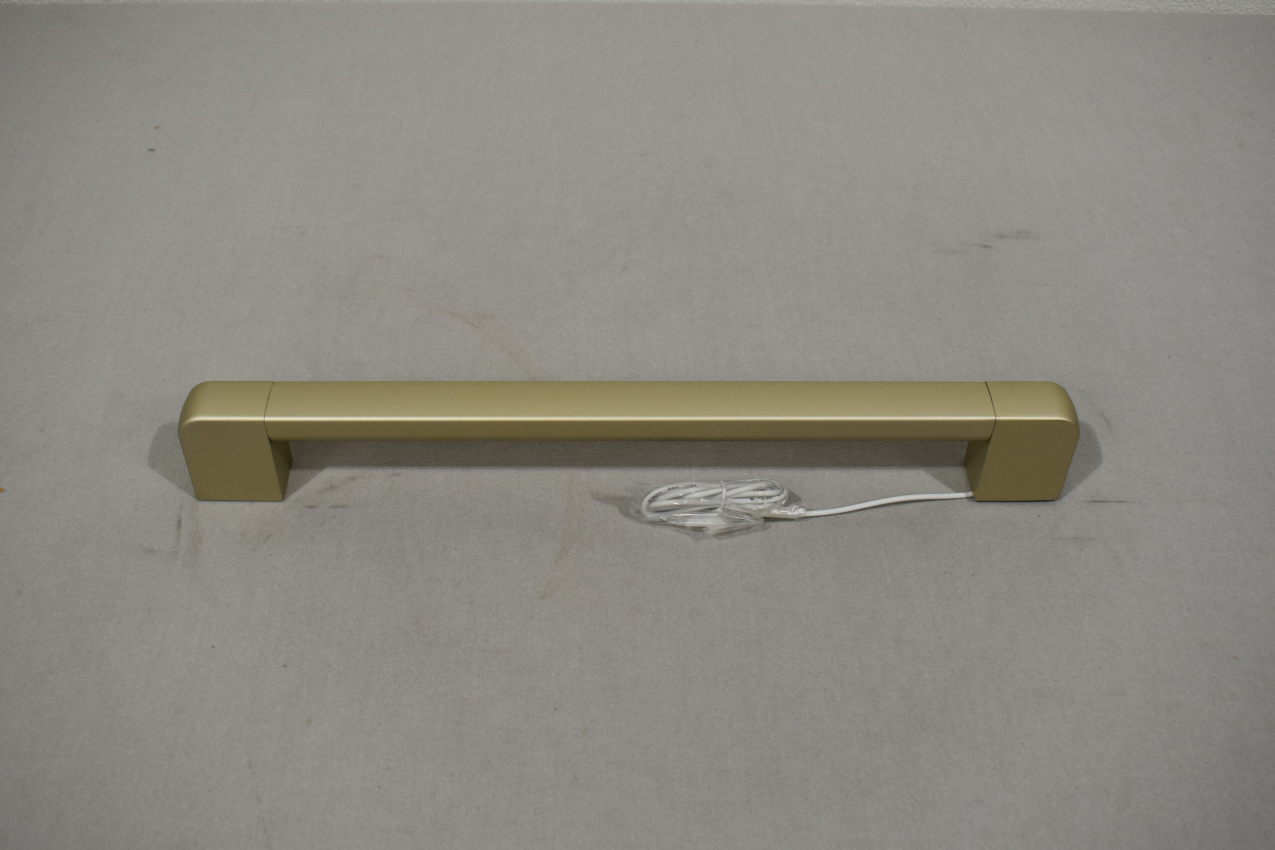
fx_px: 1275
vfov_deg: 36.9
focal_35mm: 36
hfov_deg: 53.1
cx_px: 638
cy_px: 425
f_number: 5.6
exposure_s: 1/125
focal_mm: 24
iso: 360
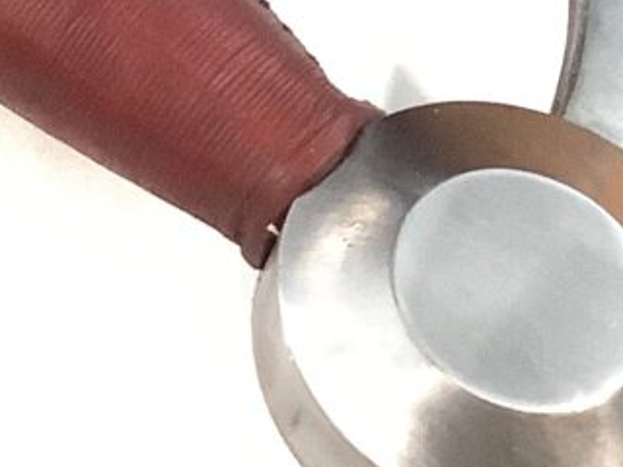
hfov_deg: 12.5
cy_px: -220
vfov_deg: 9.7
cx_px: -350
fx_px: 2682
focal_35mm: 149
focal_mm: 3.3
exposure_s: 1/60
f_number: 2.4
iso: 320
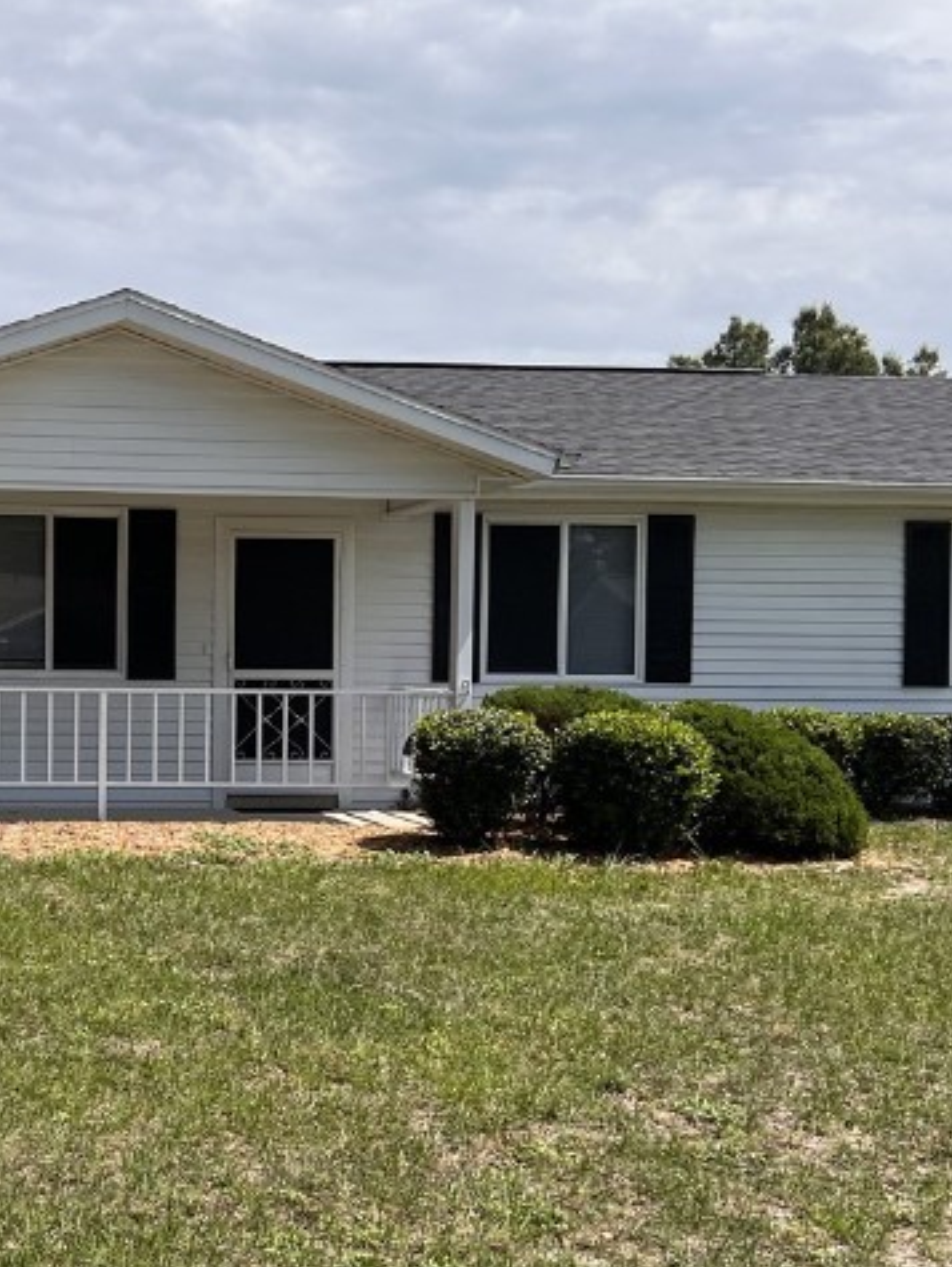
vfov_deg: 34.3
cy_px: 696
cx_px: 117
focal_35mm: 56
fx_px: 2051
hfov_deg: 25.4
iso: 50
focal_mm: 5.7
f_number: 1.5
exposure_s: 1/5882
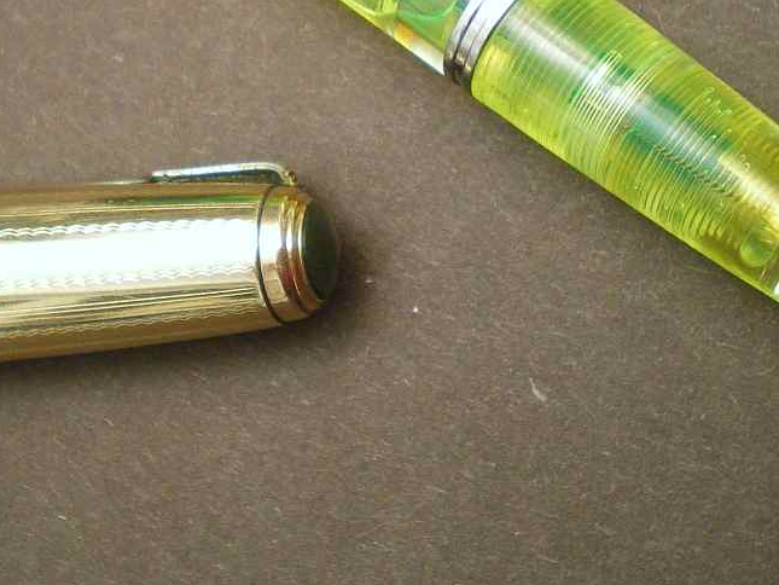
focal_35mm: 85
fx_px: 1913
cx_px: 390
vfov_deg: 17.1
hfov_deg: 23.0
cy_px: 49
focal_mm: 7.4
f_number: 3.5
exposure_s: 1/13
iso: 200
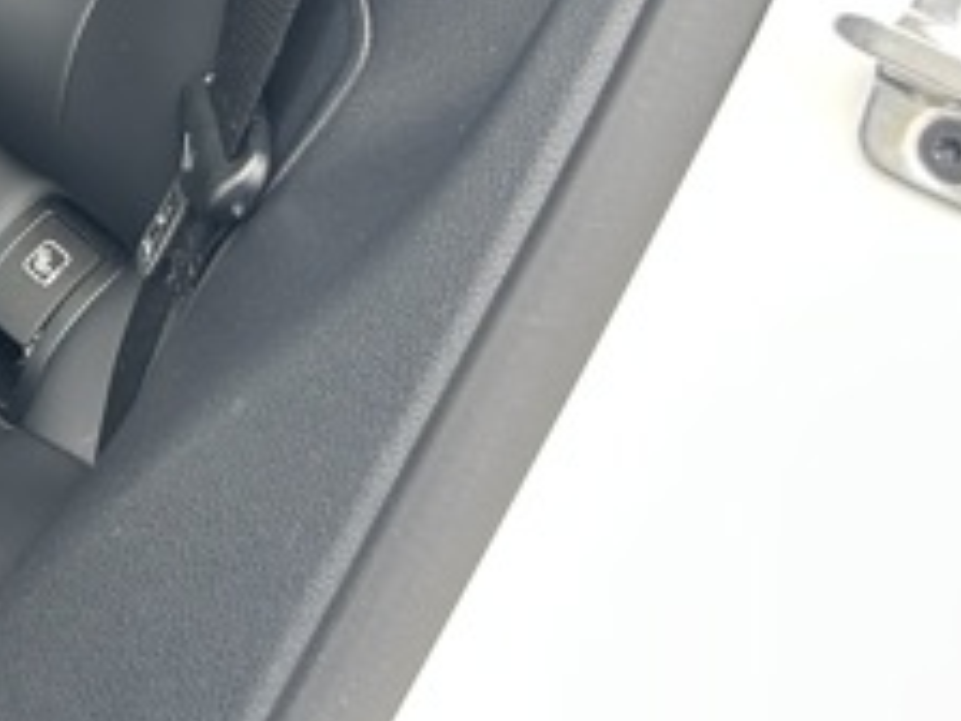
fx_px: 2582
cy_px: -511
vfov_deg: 14.3
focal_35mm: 93
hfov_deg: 19.1
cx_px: -382
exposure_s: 1/85
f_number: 1.5
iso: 125
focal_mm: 5.7
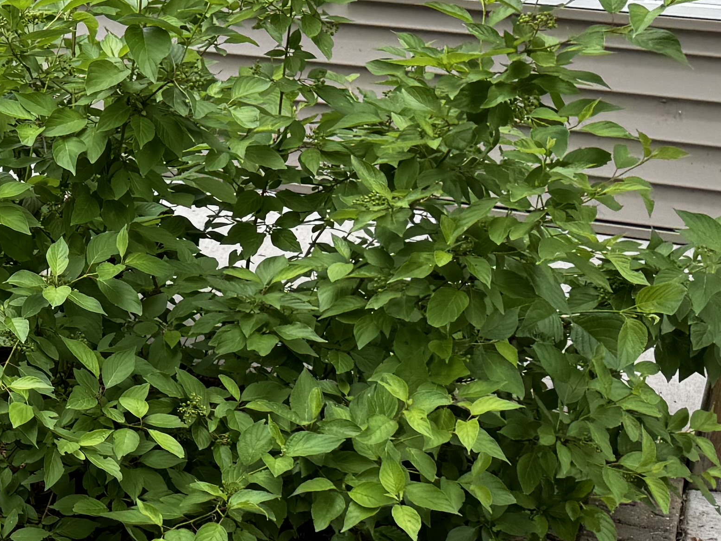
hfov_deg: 19.6
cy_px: 380
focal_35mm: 88
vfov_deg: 16.7
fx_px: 1833
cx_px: -333
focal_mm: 6.76
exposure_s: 1/225
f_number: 1.78
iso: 64
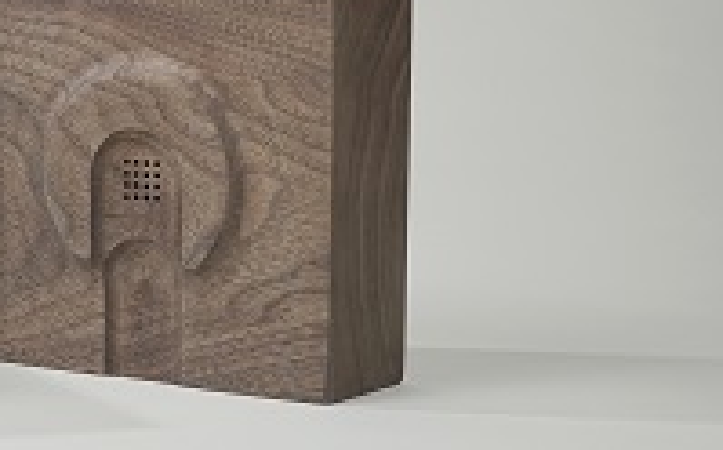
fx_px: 2618
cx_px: -94
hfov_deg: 15.3
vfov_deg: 9.8
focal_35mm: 133
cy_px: 158
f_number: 4.5
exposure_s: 1/80
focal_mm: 35
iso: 100
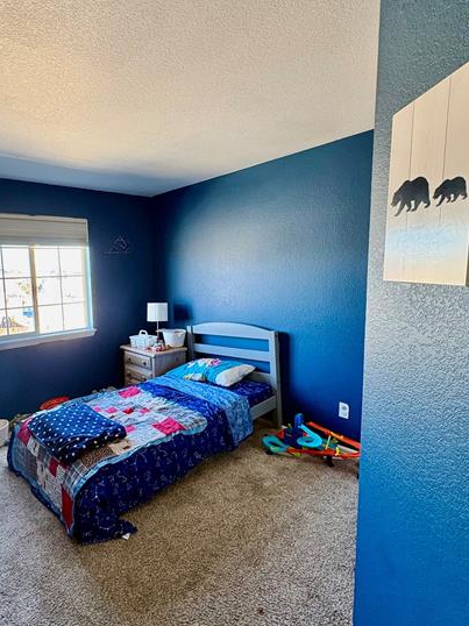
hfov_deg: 63.8
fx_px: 362
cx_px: 147
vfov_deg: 81.8
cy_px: 316
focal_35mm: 20
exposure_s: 1/76
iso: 250
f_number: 2.2
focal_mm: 2.22
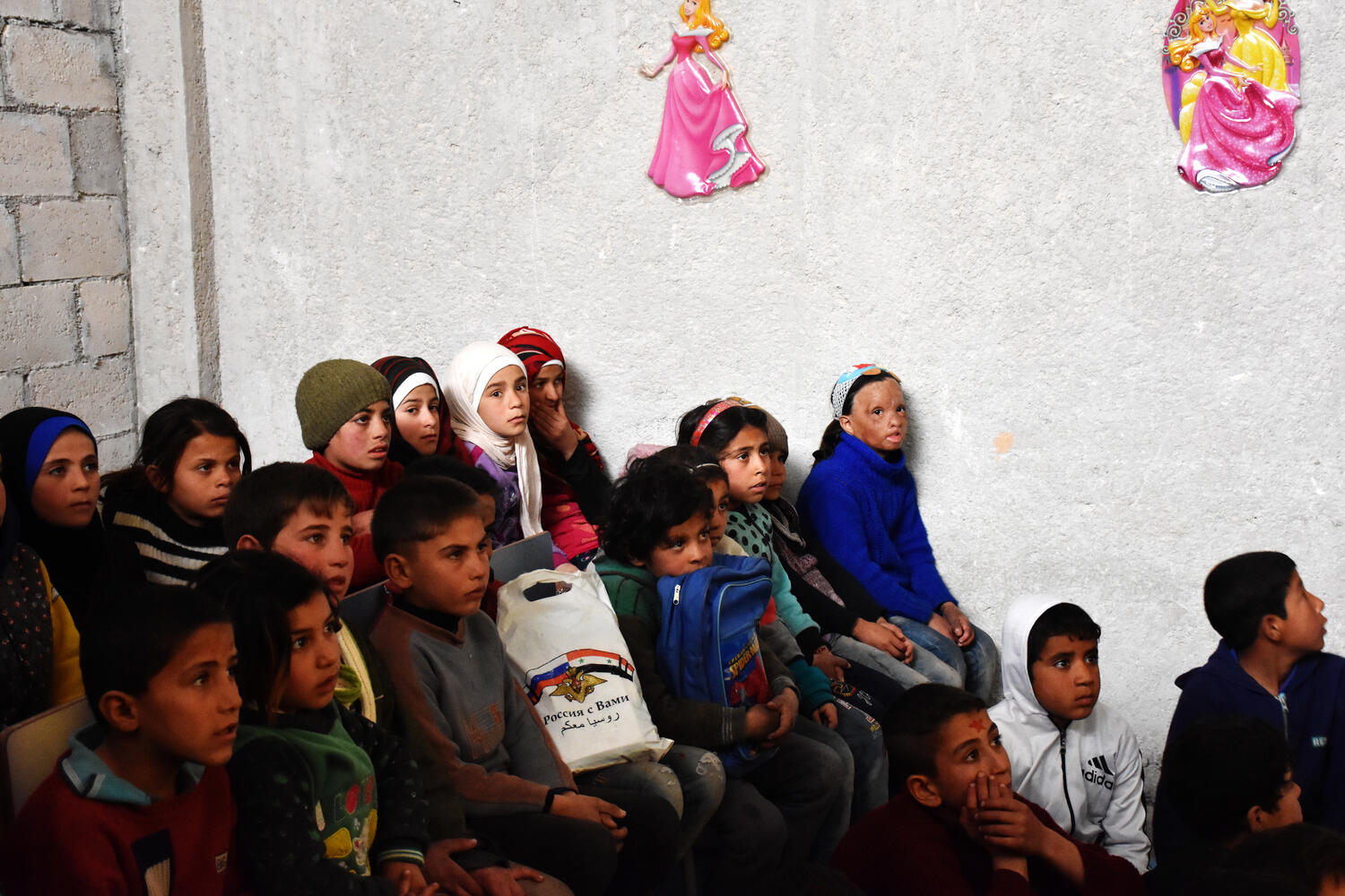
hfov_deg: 37.9
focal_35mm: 52
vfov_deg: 25.8
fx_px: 1961
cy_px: 448
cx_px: 672
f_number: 4.2
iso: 2500
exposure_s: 1/20
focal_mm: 35
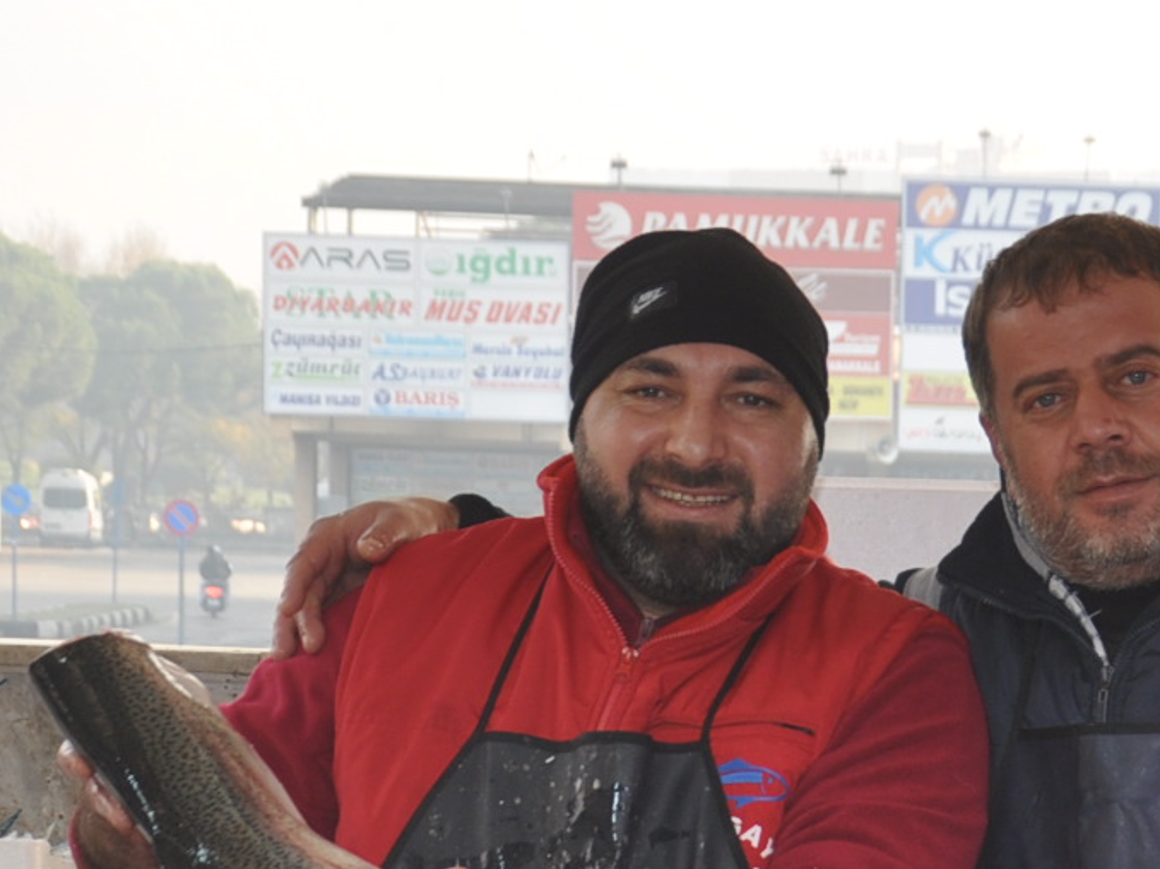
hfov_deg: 12.3
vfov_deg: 9.2
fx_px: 5344
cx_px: 1020
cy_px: 951
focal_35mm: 160
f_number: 5
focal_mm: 35
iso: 200
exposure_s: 1/200
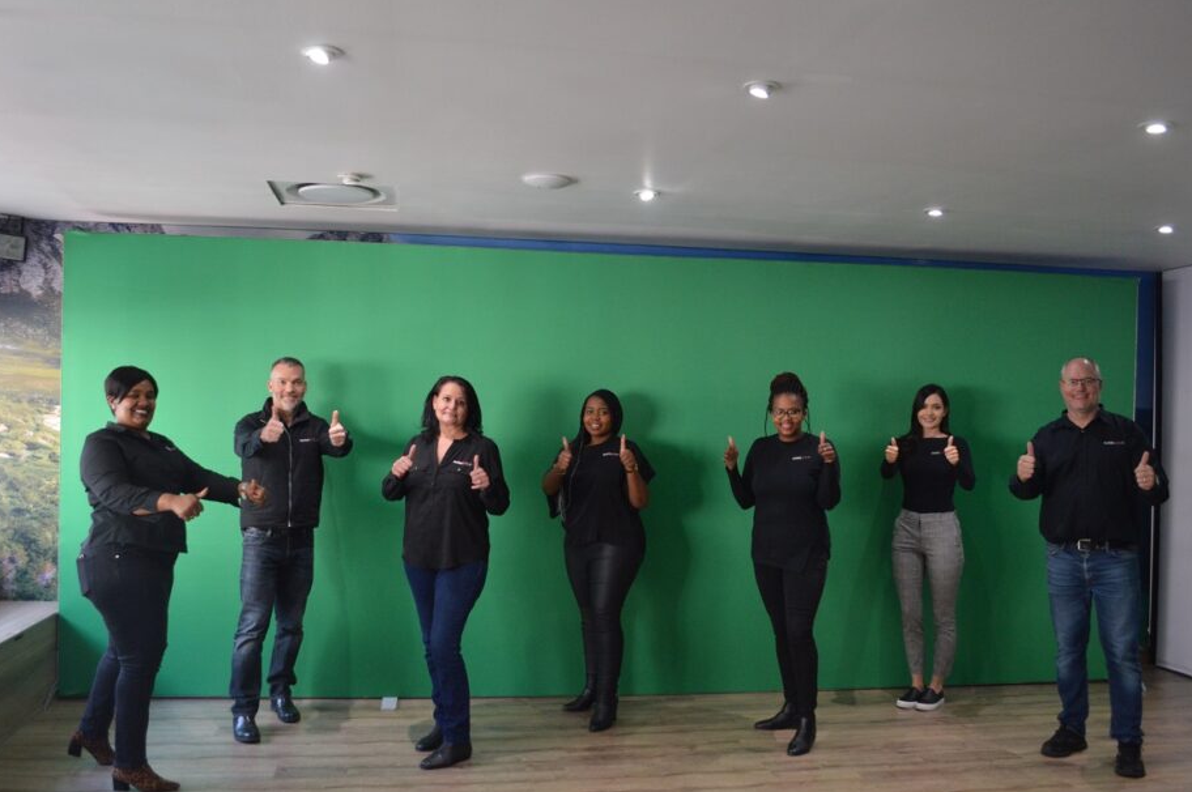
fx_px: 959
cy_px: 398
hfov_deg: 63.7
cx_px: 591
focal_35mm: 29
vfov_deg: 44.9
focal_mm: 18
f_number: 3.5
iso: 800
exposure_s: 1/60
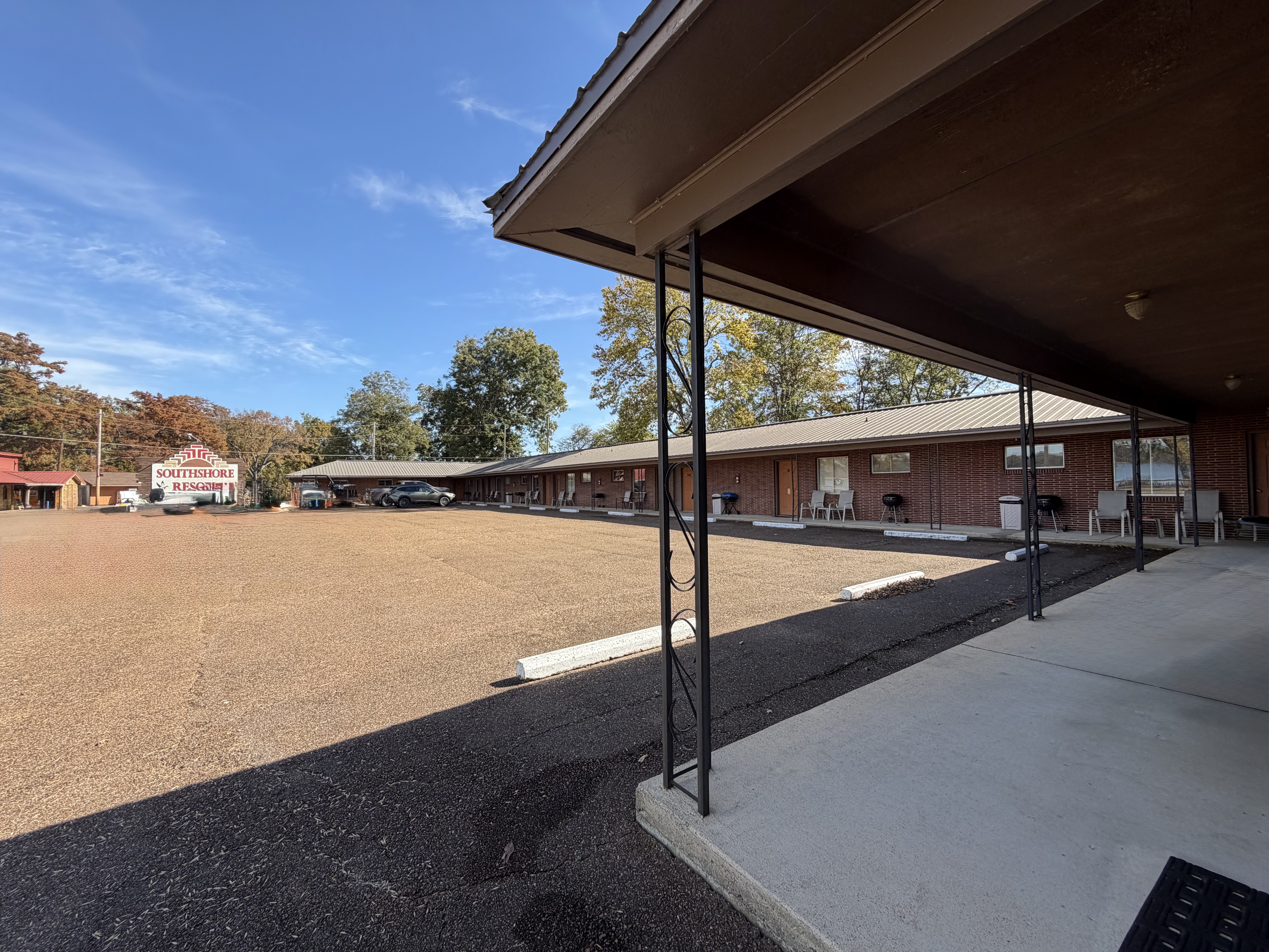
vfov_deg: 85.7
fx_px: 513
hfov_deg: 102.1
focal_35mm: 14
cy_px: 476
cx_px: 634
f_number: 2.2
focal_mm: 2.22
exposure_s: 1/709
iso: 40
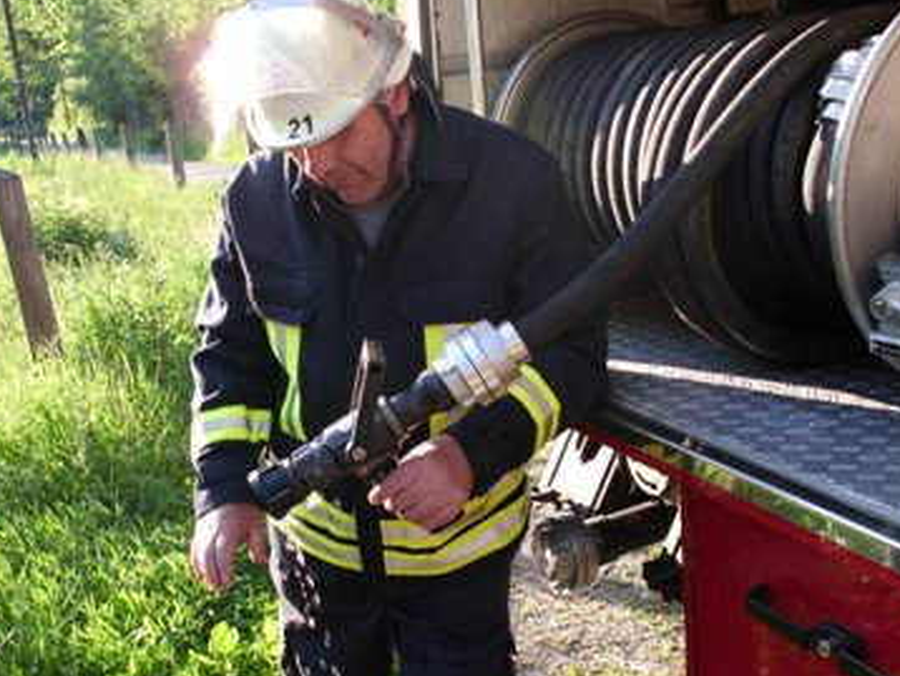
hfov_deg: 41.9
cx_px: 367
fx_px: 1171
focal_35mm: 45
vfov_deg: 32.1
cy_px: 402
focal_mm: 6.3
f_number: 2.9
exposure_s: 1/160
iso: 100
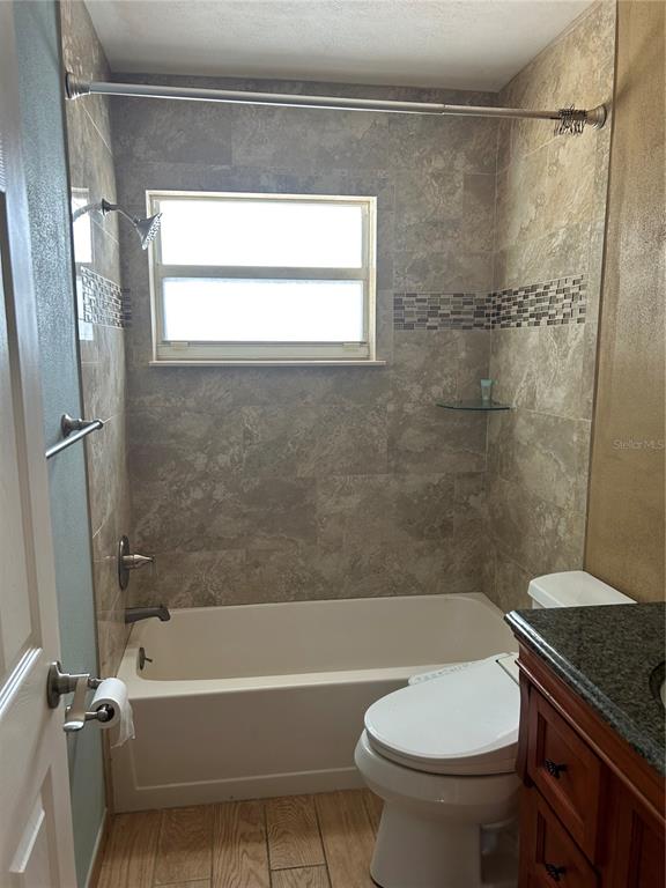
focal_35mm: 26
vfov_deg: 67.3
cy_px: 444
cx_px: 333
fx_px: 667
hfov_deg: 53.1
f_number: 1.5
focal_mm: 5.7
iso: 125
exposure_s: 1/118
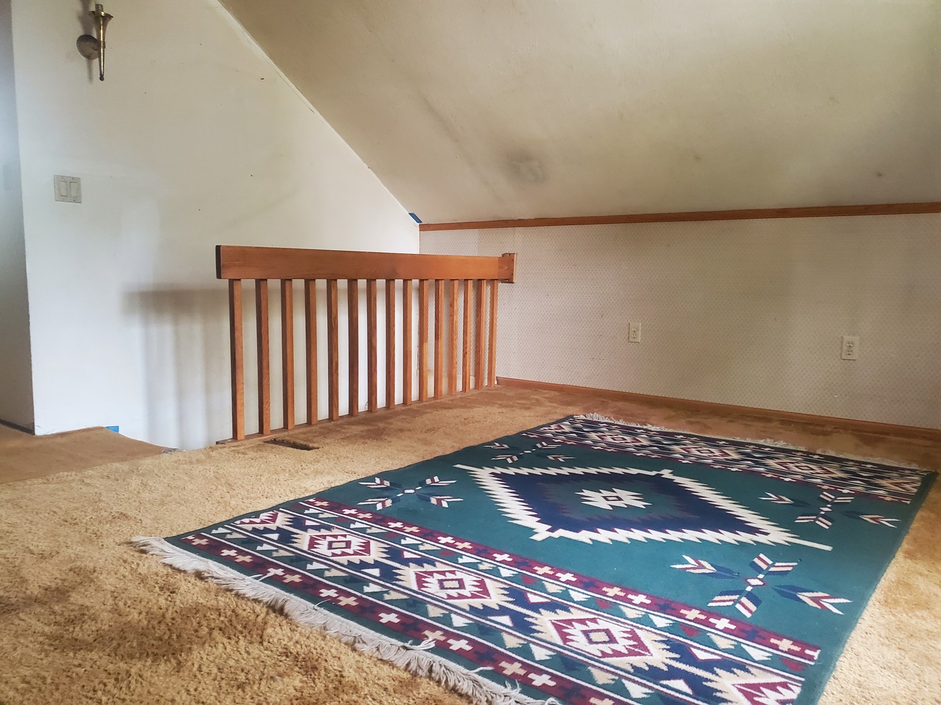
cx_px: 470
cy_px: 352
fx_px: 707
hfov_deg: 67.3
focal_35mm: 26
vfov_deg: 53.1
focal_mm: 4.3
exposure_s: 1/40
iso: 640
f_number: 1.5
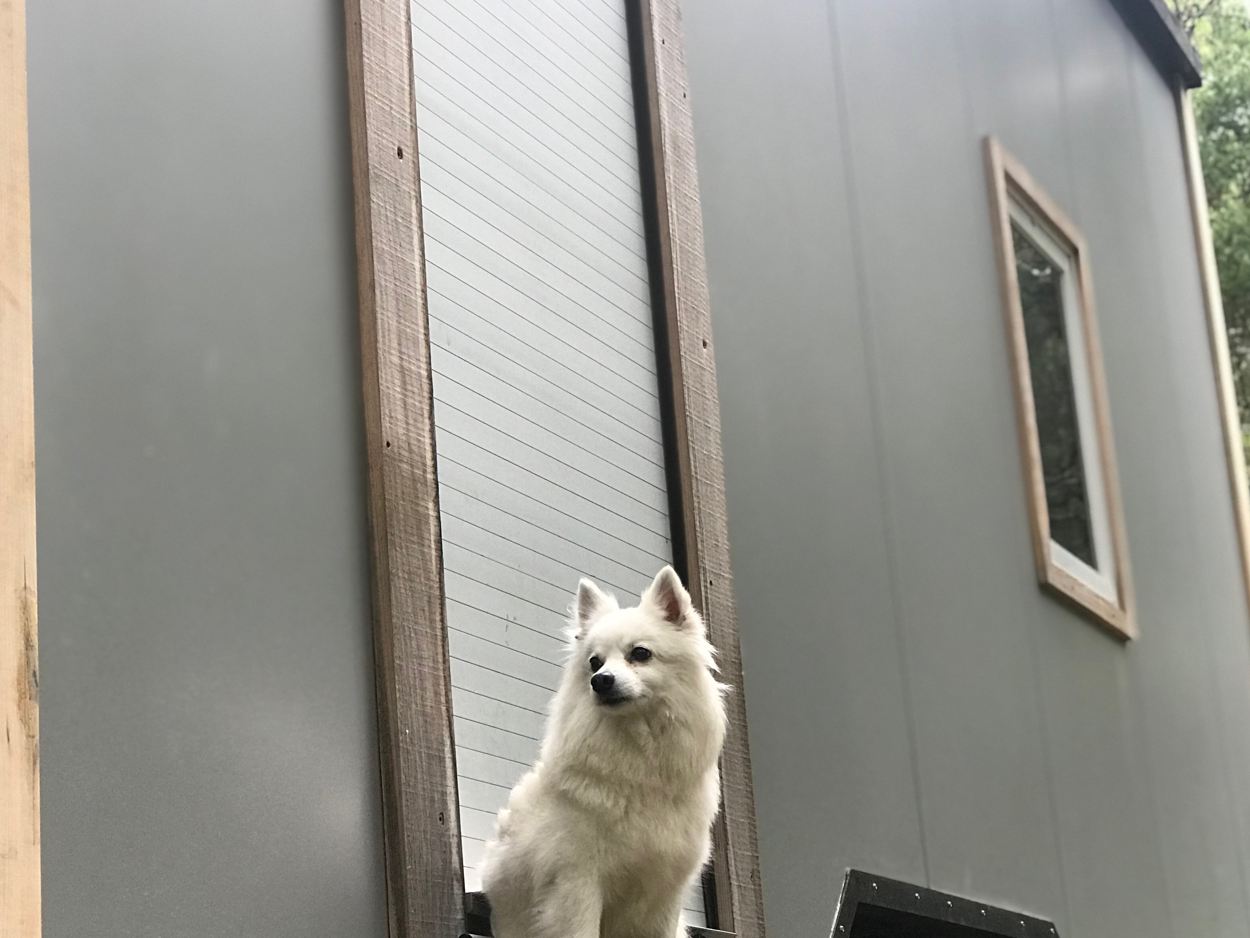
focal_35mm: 73
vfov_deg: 20.2
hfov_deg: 26.7
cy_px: 474
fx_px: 2636
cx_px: 645
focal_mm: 6.6
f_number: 2.8
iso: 125
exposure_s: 1/60
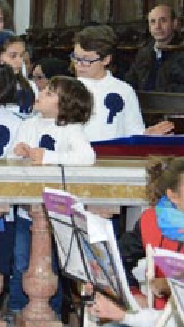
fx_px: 978
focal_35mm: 113
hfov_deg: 9.5
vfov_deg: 18.9
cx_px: -268
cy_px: 101
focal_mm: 38
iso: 4000
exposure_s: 1/160
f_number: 4
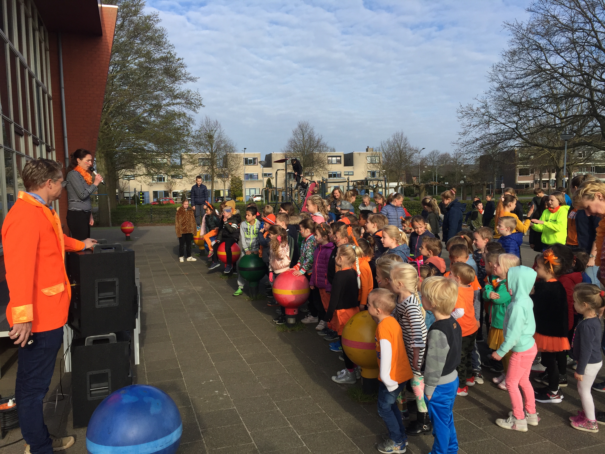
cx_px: 302
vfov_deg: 48.2
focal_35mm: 29
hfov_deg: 61.7
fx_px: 507
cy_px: 227
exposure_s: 1/1364
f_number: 2.2
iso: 32
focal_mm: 4.15
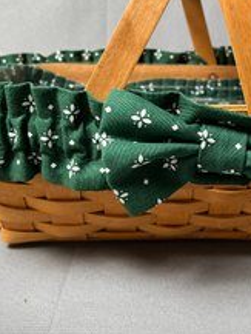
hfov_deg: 34.9
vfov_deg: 45.6
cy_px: 144
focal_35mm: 41
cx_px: 164
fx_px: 396
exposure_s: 1/60
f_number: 1.5
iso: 160
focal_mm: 5.7
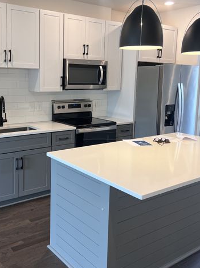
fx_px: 285
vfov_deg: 50.0
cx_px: 62
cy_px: 113
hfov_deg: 38.0
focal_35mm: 37
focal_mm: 5.7
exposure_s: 1/120
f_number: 1.5
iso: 100
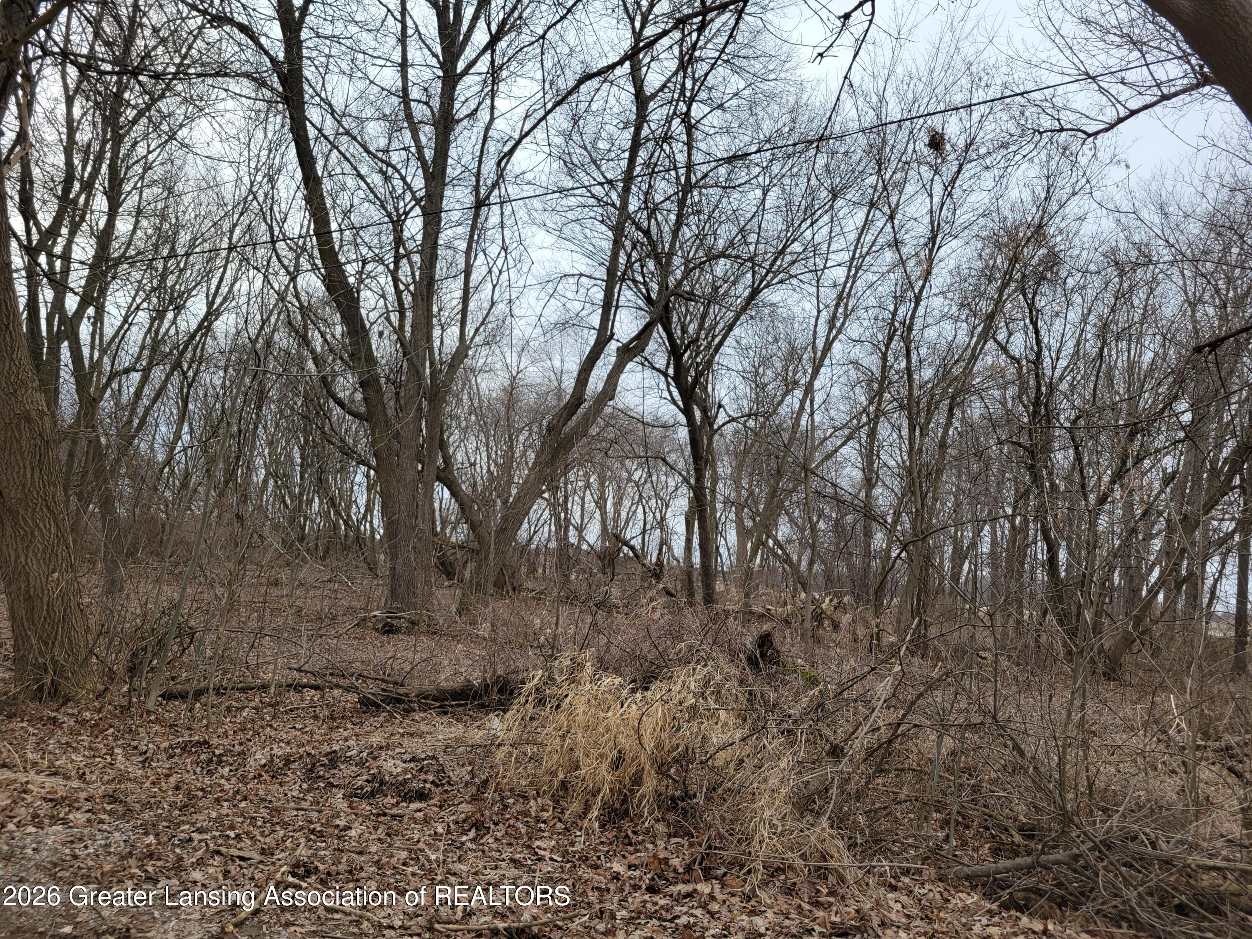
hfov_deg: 67.3
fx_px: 940
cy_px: 470
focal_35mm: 26
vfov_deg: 53.1
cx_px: 626
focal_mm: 5.4
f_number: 1.8
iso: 40
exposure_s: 1/331
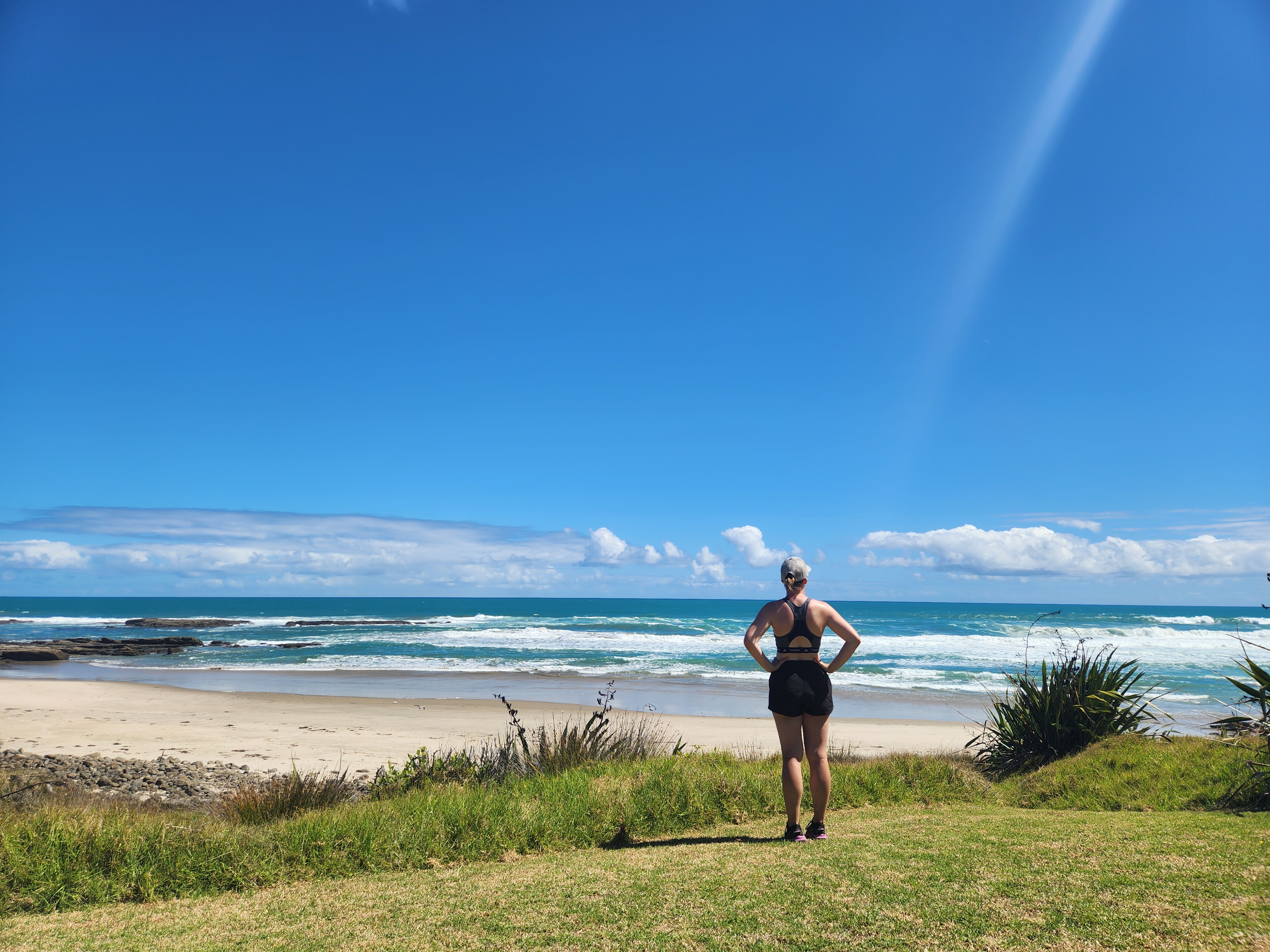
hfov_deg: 73.9
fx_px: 844
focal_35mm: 23
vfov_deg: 58.9
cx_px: 635
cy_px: 476
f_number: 1.8
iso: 20
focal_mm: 5.4
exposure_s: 1/2365
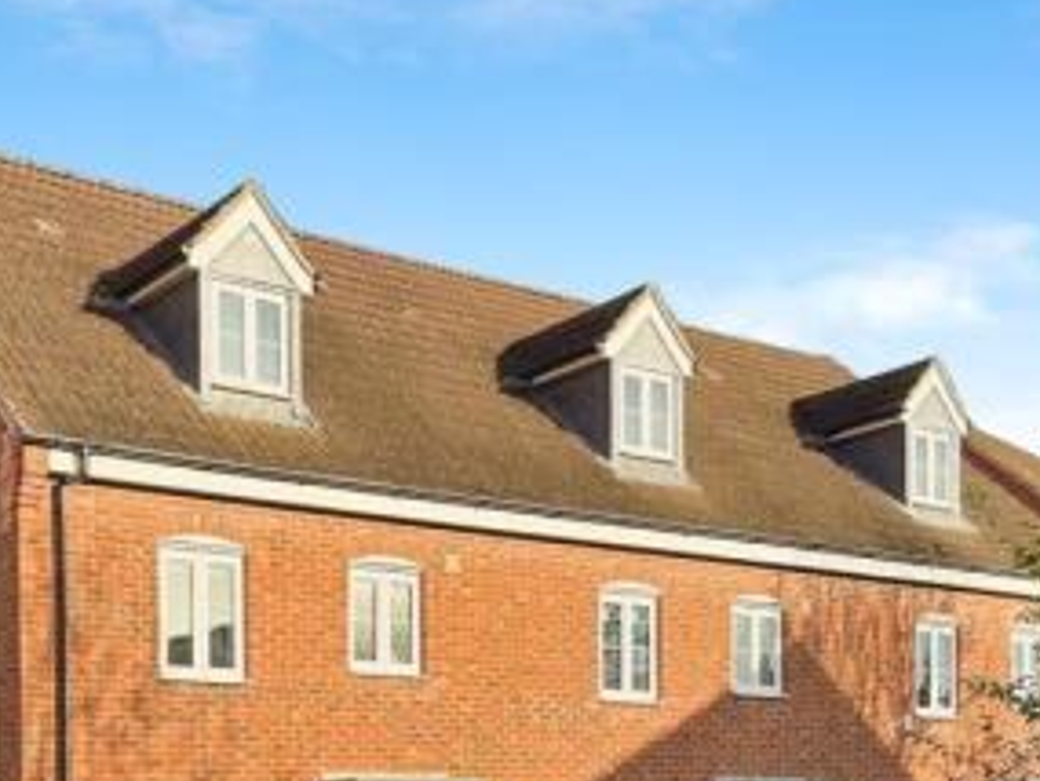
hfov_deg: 37.6
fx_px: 1473
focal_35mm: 49
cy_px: 582
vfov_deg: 29.3
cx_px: 223
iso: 80
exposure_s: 1/2525
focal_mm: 6.86
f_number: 1.78
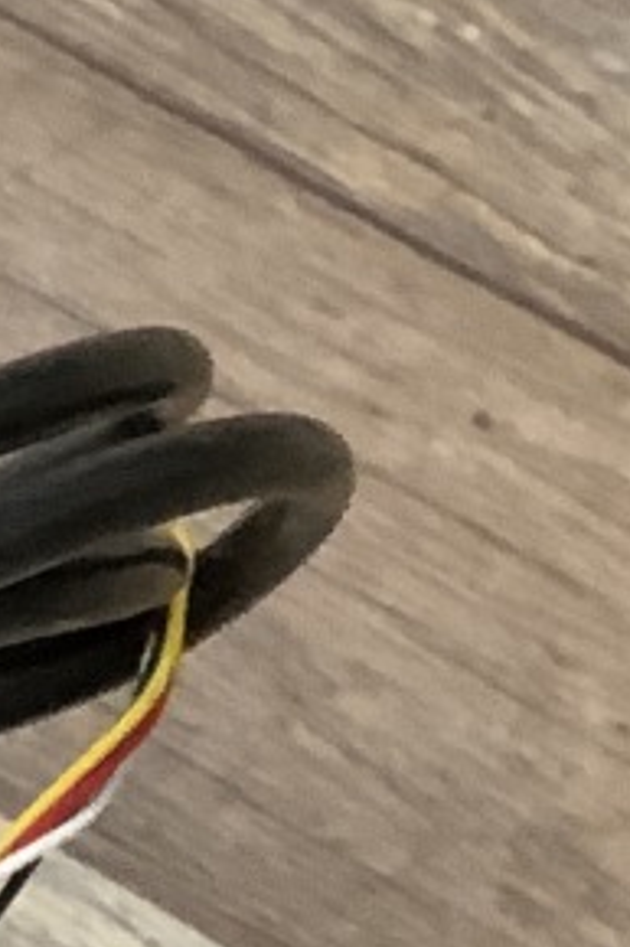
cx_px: -1717
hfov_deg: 6.4
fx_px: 4809
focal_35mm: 183
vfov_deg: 11.2
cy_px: 779
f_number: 2.4
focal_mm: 3.3
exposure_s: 1/60
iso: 200
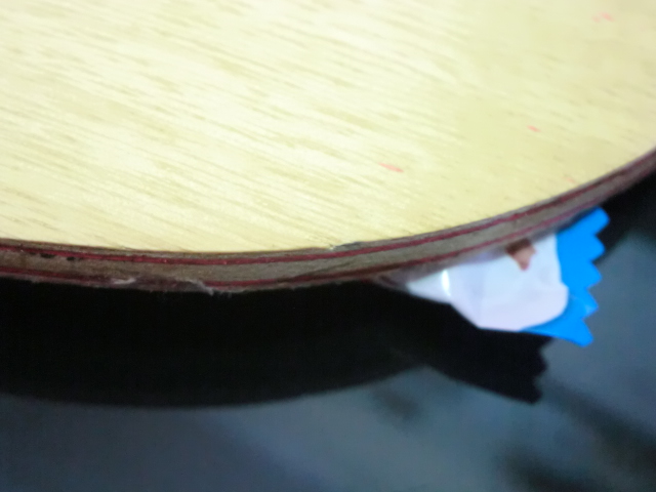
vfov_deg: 30.9
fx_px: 891
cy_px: 246
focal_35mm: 47
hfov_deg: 40.4
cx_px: 328
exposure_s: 1/6
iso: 800
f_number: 3.4
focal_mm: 8.46
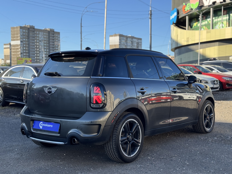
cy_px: 87
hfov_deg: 39.7
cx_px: 116
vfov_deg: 30.3
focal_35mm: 48
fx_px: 322
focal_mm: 6.76
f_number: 1.78
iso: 64
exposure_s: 1/1395
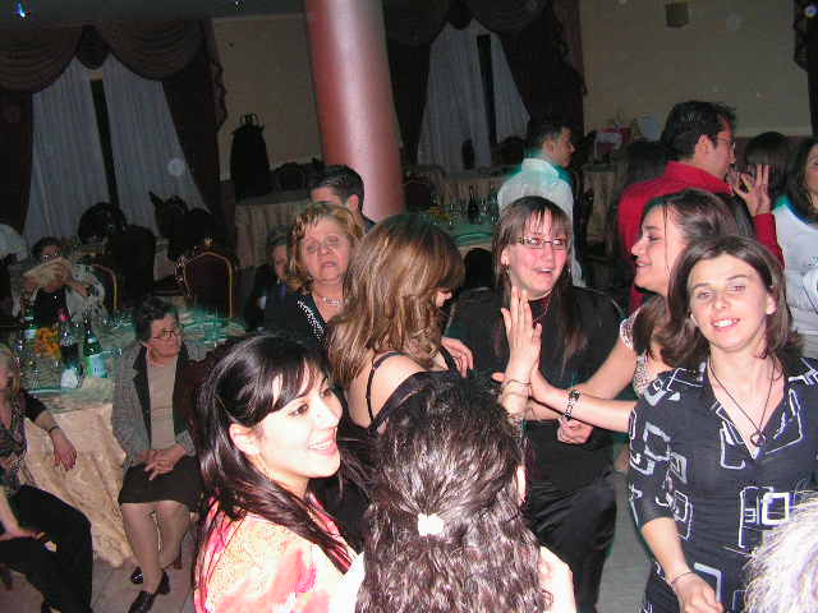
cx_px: 409
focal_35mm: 36
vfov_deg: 39.7
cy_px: 306
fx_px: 851
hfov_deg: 51.4
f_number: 3.2
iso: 200
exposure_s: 1/40
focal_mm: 6
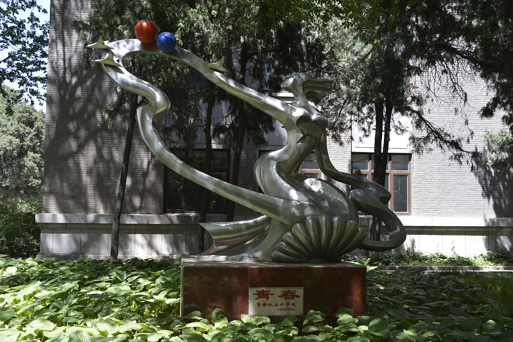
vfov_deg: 31.9
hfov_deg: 46.4
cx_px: 256
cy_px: 171
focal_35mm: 42
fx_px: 598
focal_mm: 42
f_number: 5.6
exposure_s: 1/500
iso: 400
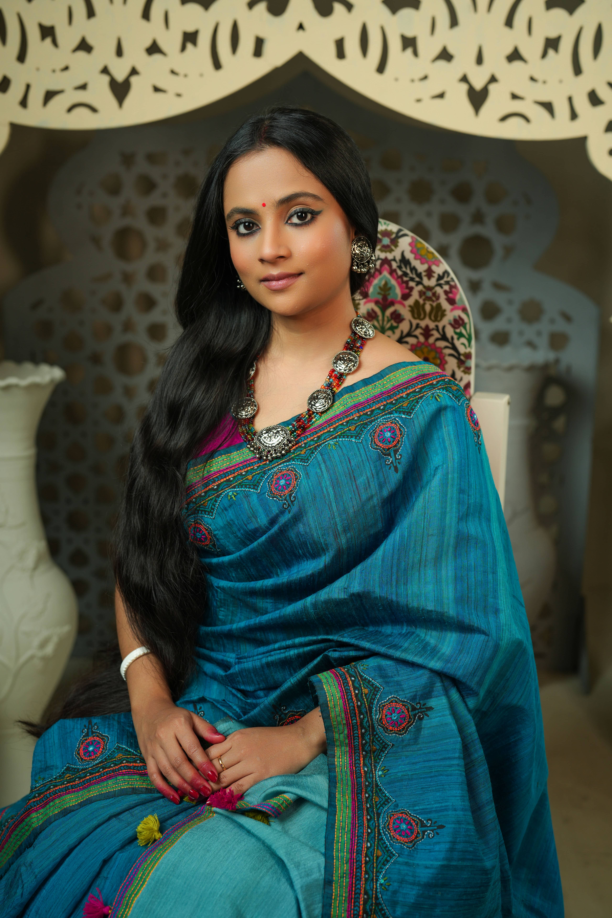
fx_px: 1275
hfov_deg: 27.0
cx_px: 306
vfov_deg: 39.6
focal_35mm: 50
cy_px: 459
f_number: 3.5
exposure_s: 1/125
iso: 160
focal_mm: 50
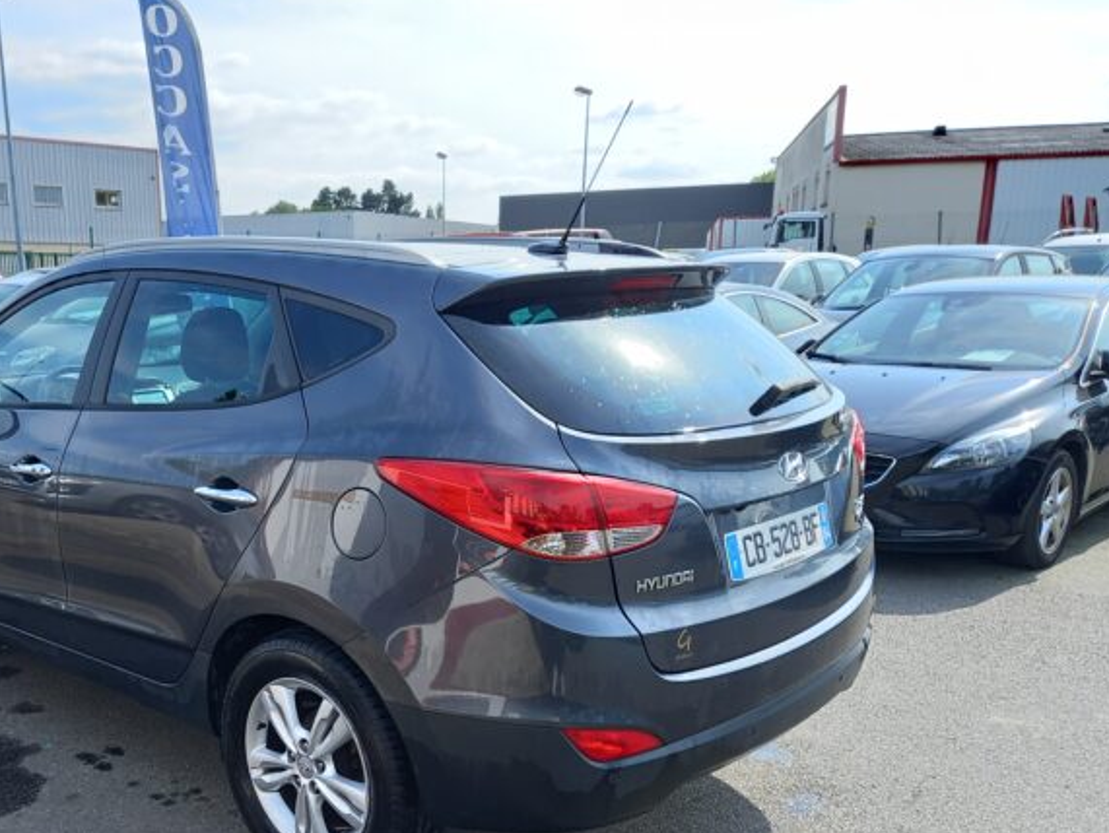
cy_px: 555
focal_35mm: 35
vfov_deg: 40.2
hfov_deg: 51.3
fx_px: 1122
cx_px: 342
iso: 25
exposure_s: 1/206
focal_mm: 4.6
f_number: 2
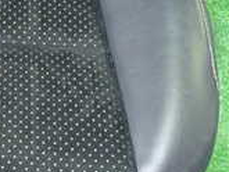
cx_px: -65
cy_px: 68
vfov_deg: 13.6
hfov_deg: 17.0
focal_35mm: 109
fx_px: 722
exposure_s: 1/30
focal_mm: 5.4
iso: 800
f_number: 2.3
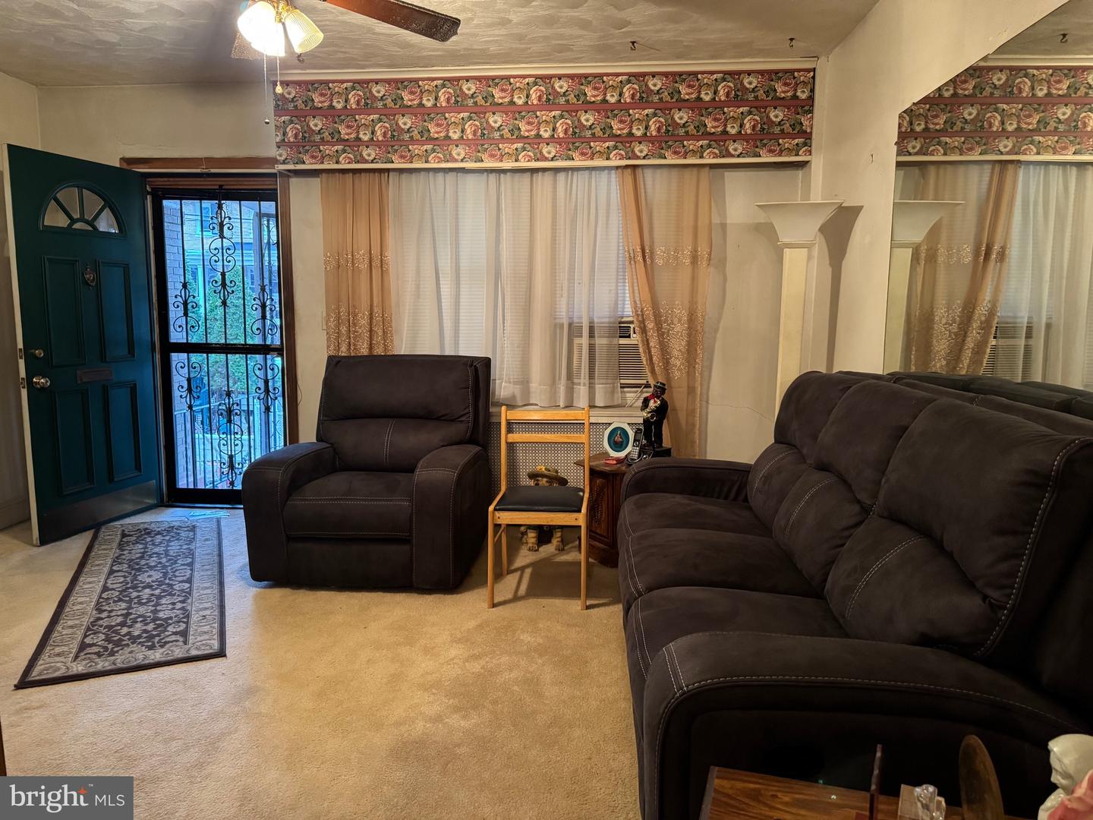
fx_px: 758
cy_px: 410
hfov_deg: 71.6
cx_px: 546
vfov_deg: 56.8
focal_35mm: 24
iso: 800
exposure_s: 1/40
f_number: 1.78
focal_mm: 6.76
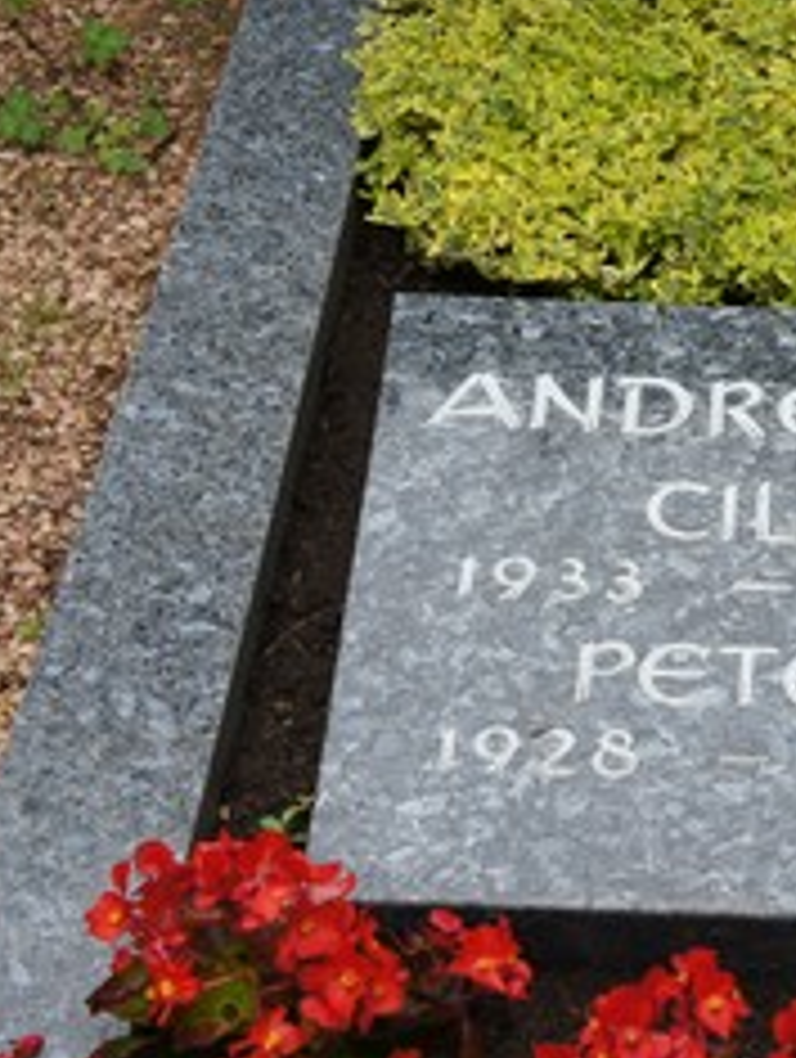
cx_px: 760
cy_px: 464
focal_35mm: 93
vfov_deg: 21.1
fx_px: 2842
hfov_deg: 15.7
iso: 200
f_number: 7.1
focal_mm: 33
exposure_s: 1/160
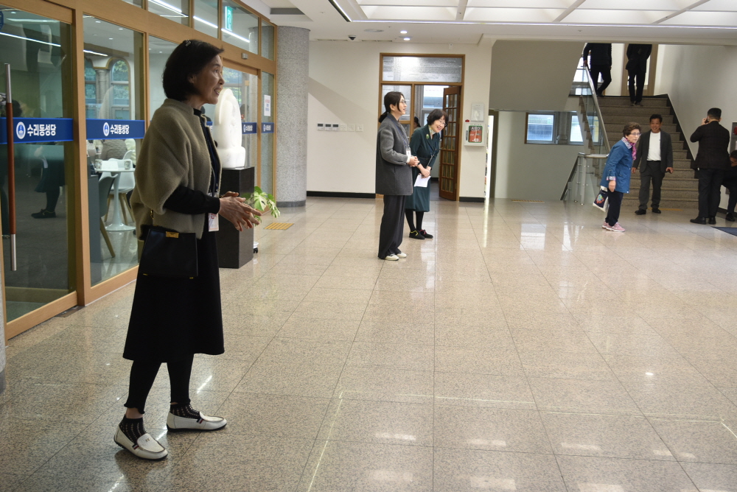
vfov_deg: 36.9
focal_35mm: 36
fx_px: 737
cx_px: 368
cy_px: 246
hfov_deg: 53.1
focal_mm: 24
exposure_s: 1/80
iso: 400
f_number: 4.5
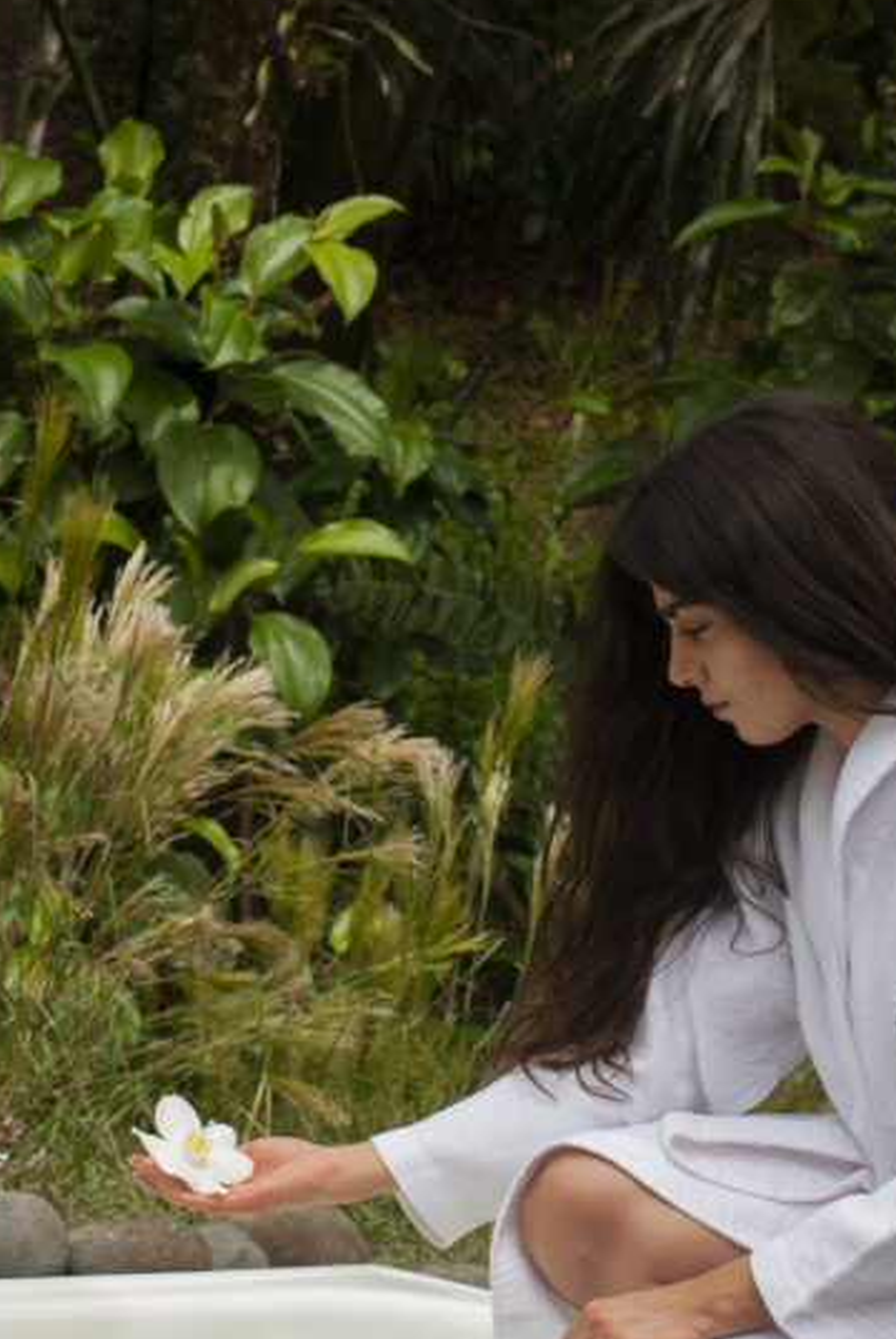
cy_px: 521
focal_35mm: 158
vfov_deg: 13.0
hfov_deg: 8.7
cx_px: 469
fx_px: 5881
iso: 200
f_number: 9
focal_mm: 55
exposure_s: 1/320
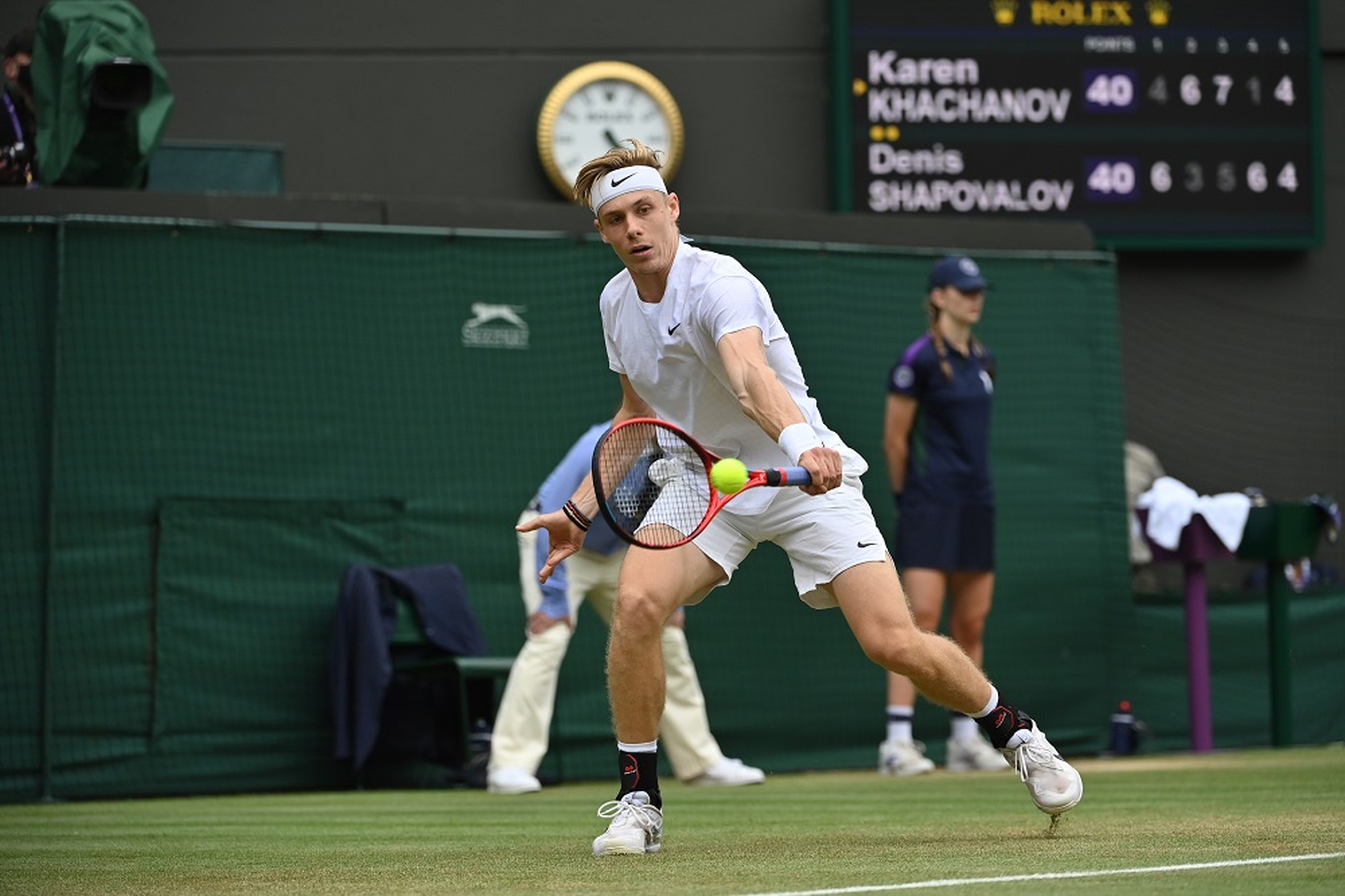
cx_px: 672
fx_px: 6722
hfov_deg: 11.4
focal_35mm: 180
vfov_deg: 7.6
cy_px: 448
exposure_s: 1/2000
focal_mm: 180
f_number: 4
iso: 500
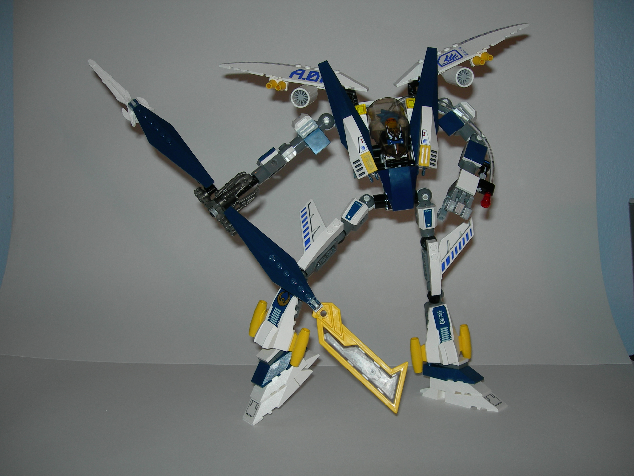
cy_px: 238
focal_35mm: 38
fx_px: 696
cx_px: 317
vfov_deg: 37.7
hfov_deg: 49.0
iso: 50
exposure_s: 1/60.1
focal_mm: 7.8
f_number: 2.8
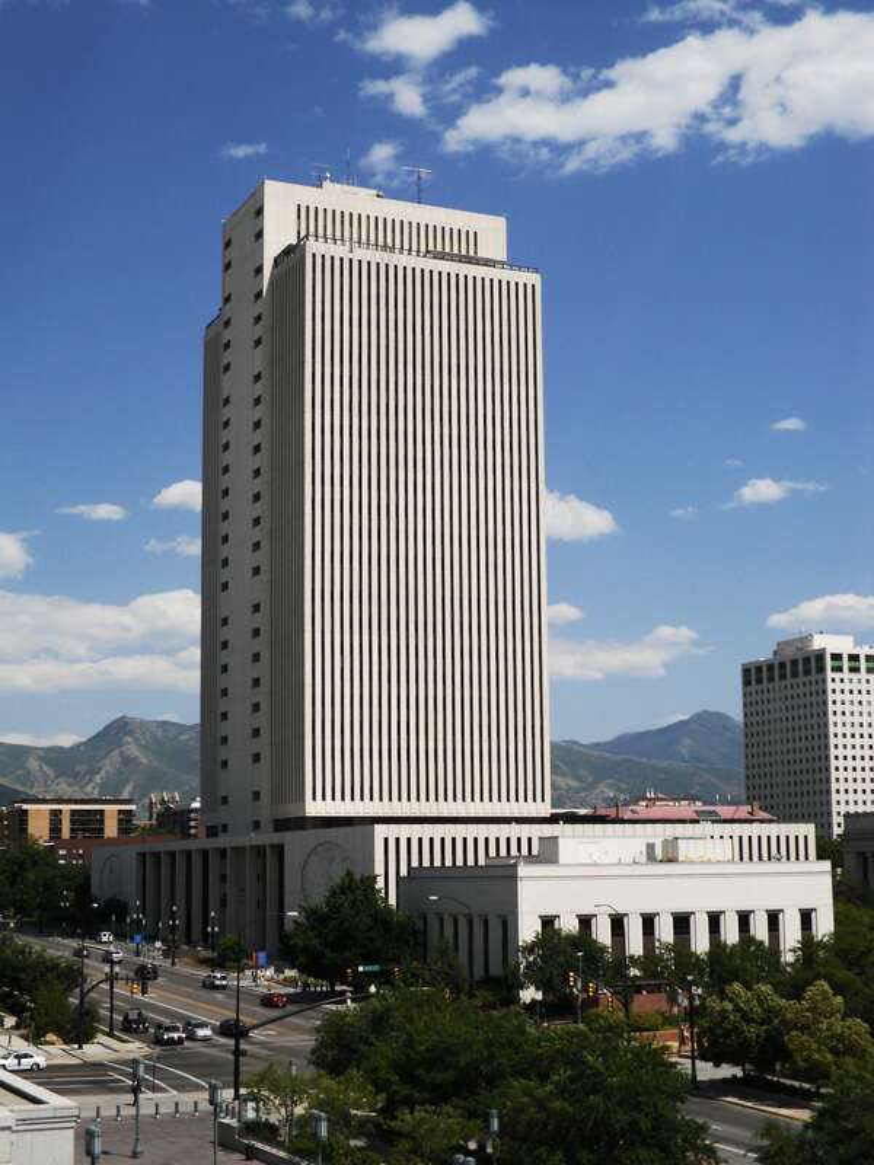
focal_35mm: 70
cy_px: 582
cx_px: 437
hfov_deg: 21.0
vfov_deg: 27.8
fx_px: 2357
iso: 80
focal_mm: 9.83
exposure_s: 1/346
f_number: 9.1
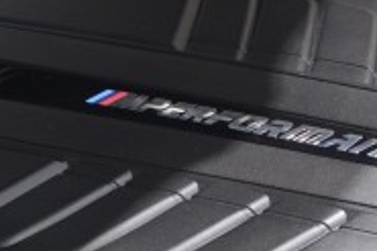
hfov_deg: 12.1
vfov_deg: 8.1
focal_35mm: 170
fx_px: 1779
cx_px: 261
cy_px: 185
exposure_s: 1/80
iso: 400
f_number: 4
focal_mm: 28
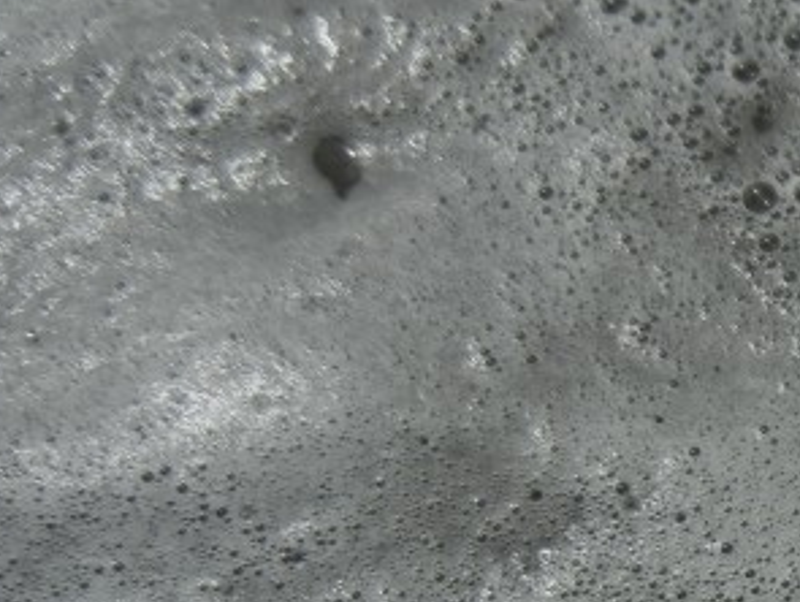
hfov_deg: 17.3
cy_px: 537
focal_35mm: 104
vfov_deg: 14.1
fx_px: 2406
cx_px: 1131
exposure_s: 1/1142
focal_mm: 5.4
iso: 160
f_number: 7
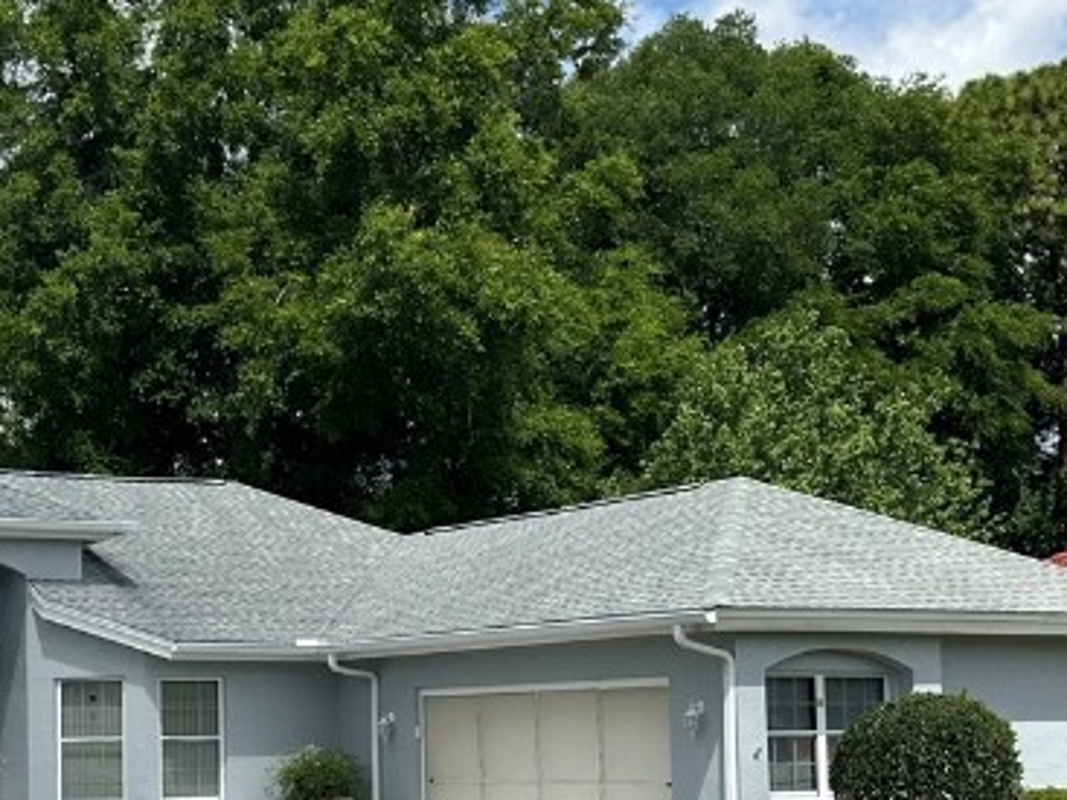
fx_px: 2065
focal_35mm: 67
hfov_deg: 28.5
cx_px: 262
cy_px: 591
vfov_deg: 21.7
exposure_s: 1/6211
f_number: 1.78
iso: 80
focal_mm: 6.86
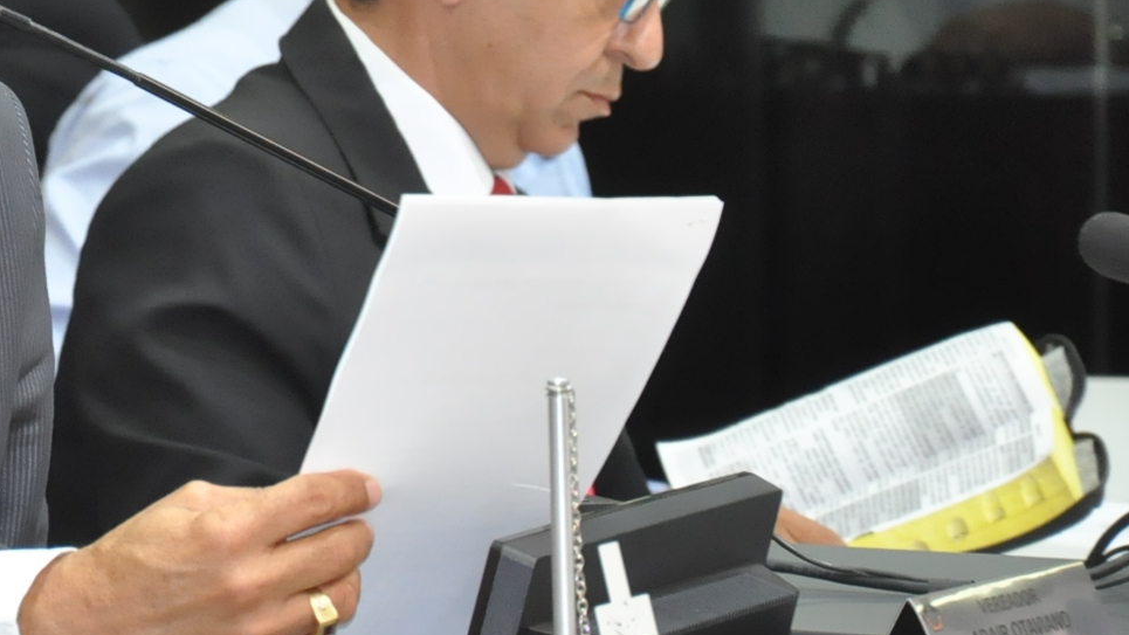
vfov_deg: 3.3
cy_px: -78
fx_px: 10963
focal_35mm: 366
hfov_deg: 5.9
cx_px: -78
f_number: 5.6
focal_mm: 105
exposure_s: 1/60
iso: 2000
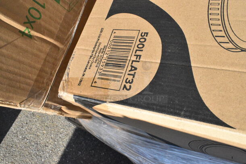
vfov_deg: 43.7
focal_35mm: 30
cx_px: 123
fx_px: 205
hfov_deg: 61.9
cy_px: 82
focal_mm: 20
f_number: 20
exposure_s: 1/1600
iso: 6400
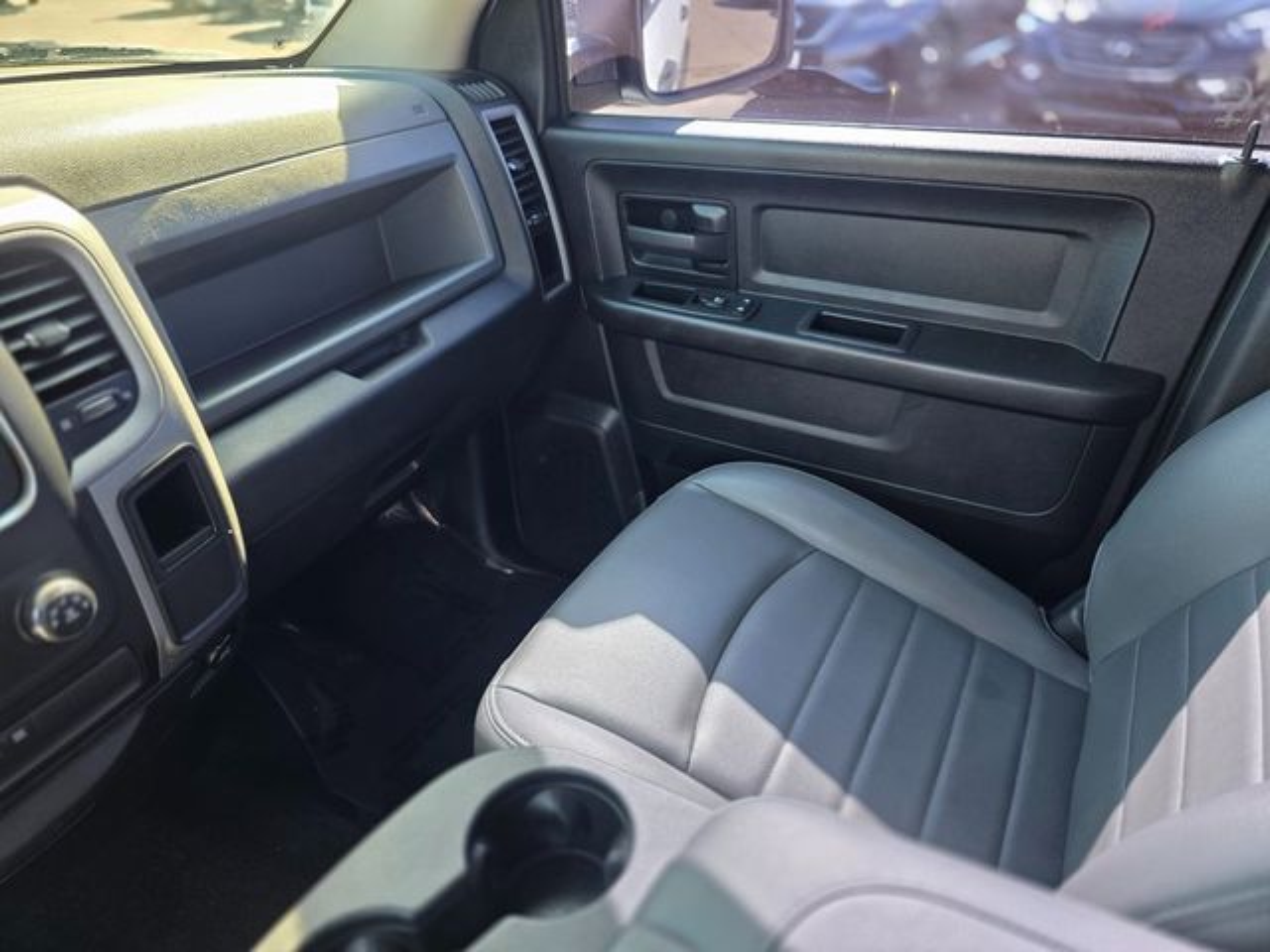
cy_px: 476
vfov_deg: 58.9
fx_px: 844
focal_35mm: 23
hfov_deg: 73.9
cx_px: 635
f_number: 1.7
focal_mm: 6.3
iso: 160
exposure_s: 1/180
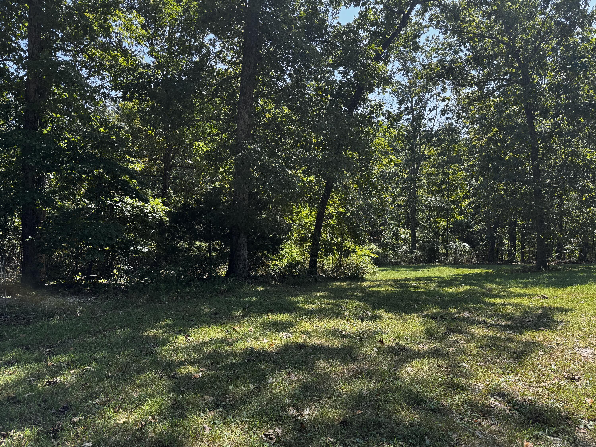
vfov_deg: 56.8
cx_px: 298
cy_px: 224
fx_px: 413
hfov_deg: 71.6
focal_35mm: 24
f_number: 1.78
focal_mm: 6.76
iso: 80
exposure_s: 1/888
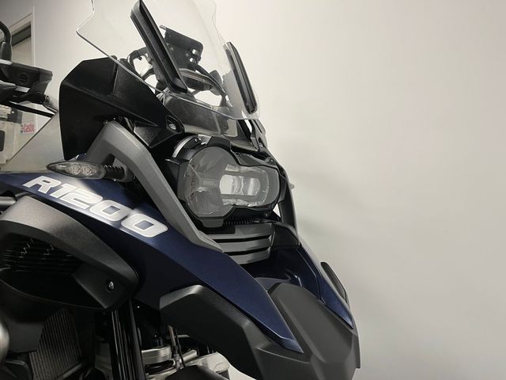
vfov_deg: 53.1
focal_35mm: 26
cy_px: 190
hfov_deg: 67.3
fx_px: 380
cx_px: 253
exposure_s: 1/50
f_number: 1.6
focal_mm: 5.1
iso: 80
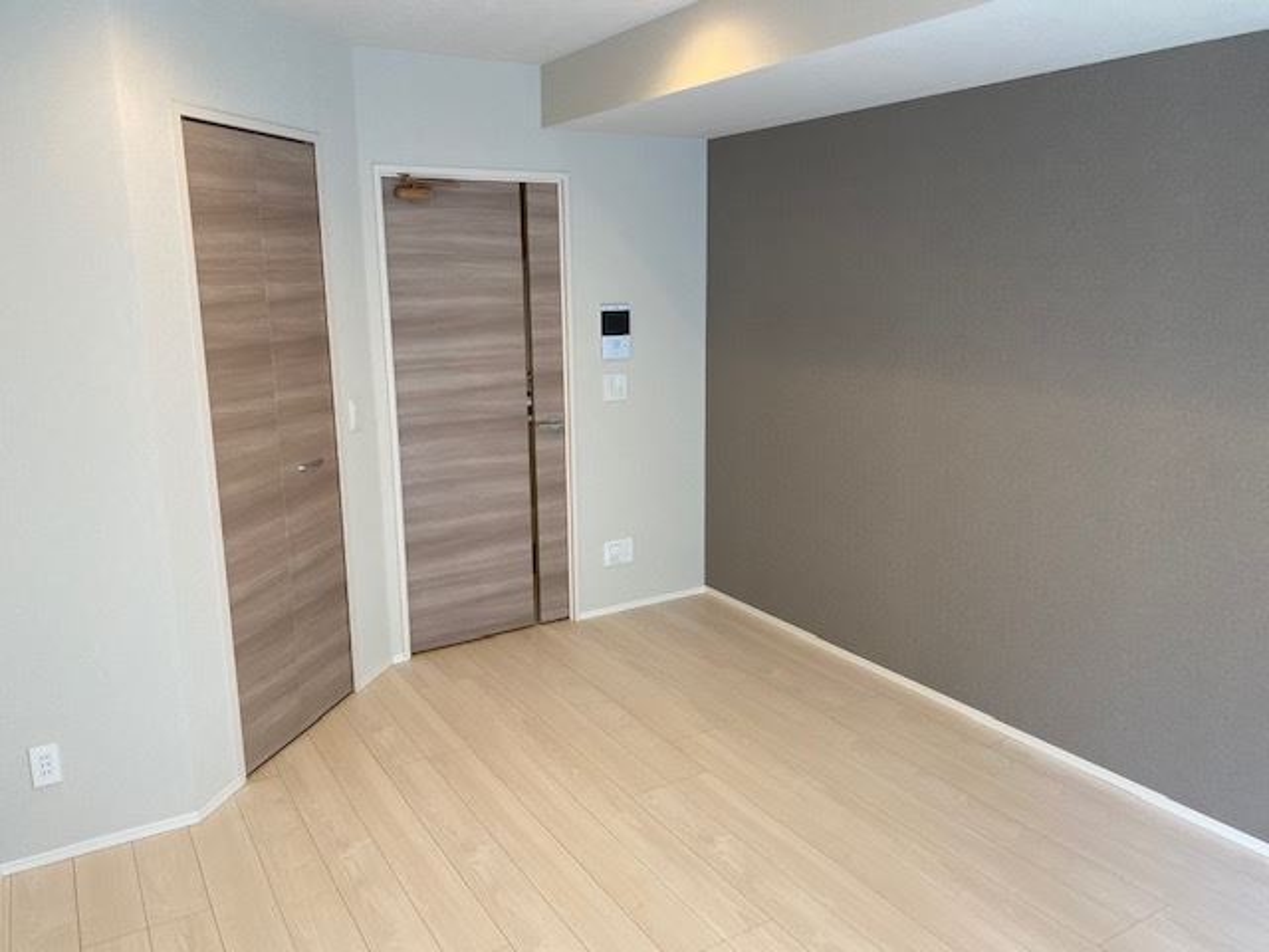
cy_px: 476
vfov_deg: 53.1
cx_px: 634
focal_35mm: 26
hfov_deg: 67.3
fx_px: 953
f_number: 1.8
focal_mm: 4.25
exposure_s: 1/121
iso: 64
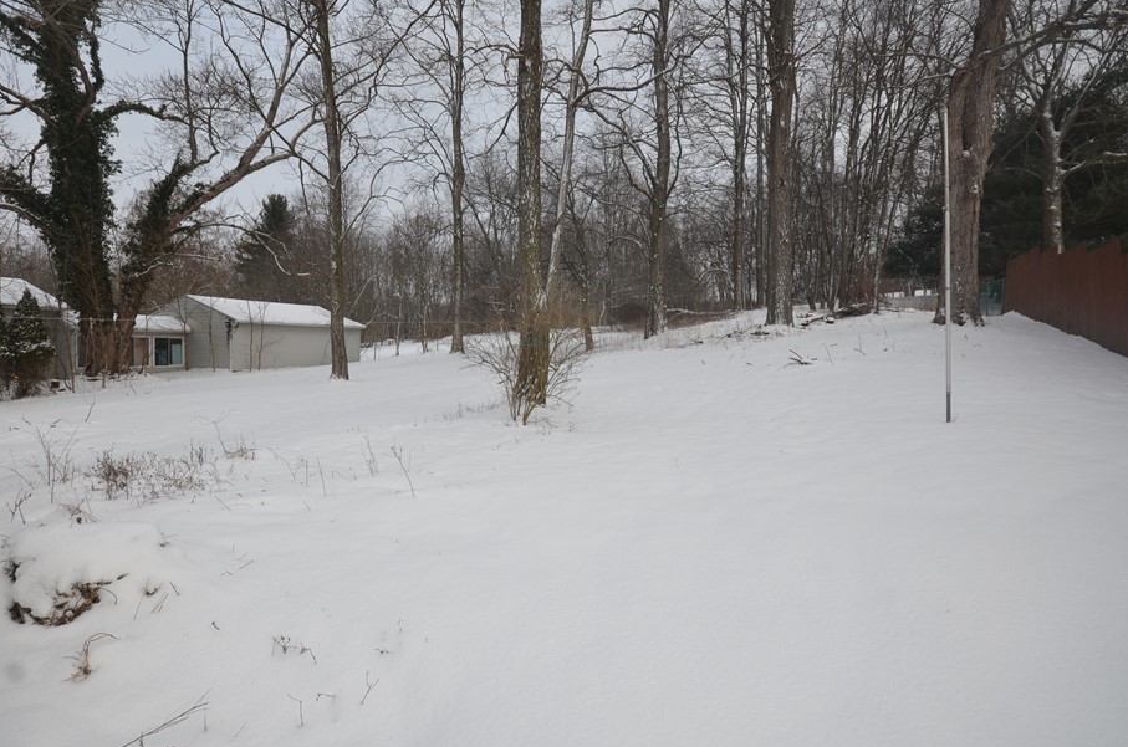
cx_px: 529
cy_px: 344
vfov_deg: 67.1
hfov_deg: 90.0
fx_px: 563
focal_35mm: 18
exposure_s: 1/250
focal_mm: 10
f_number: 8
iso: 110
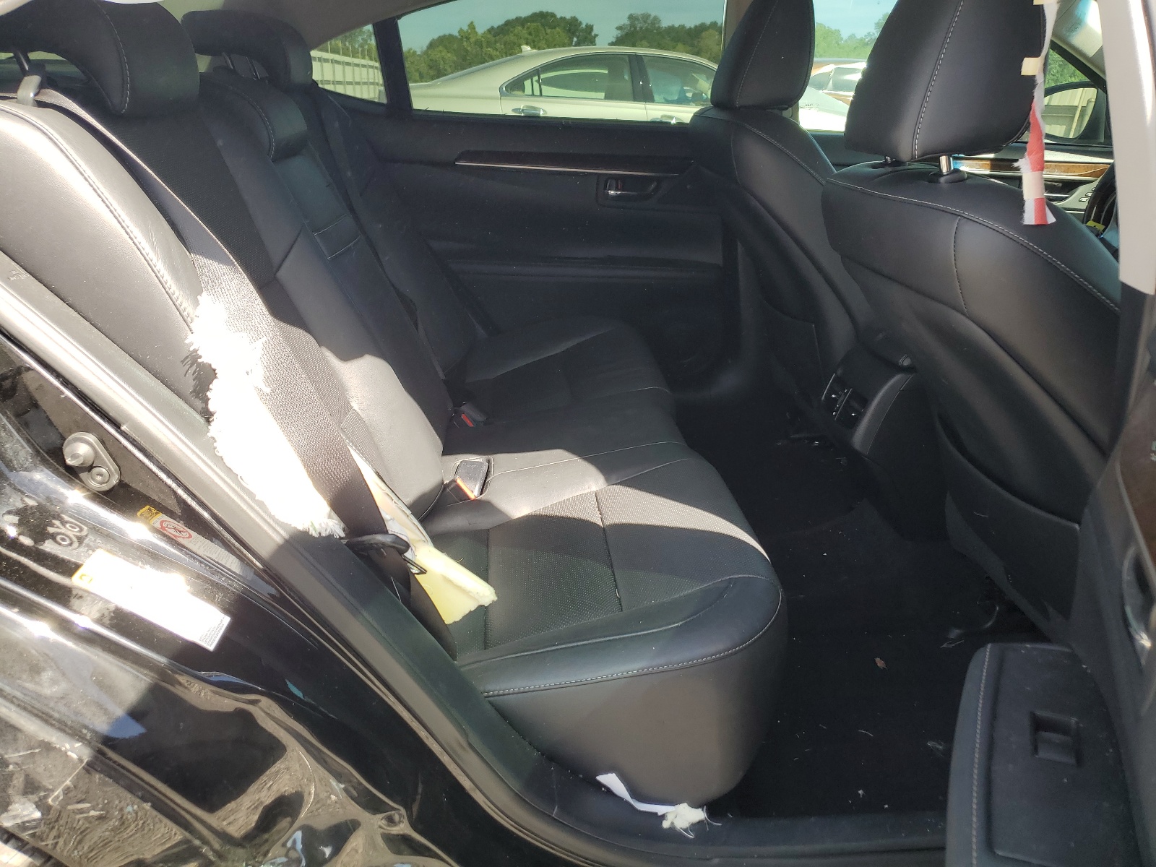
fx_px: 868
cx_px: 578
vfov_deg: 53.1
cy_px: 434
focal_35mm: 26
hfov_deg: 67.3
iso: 50
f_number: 1.5
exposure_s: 1/323
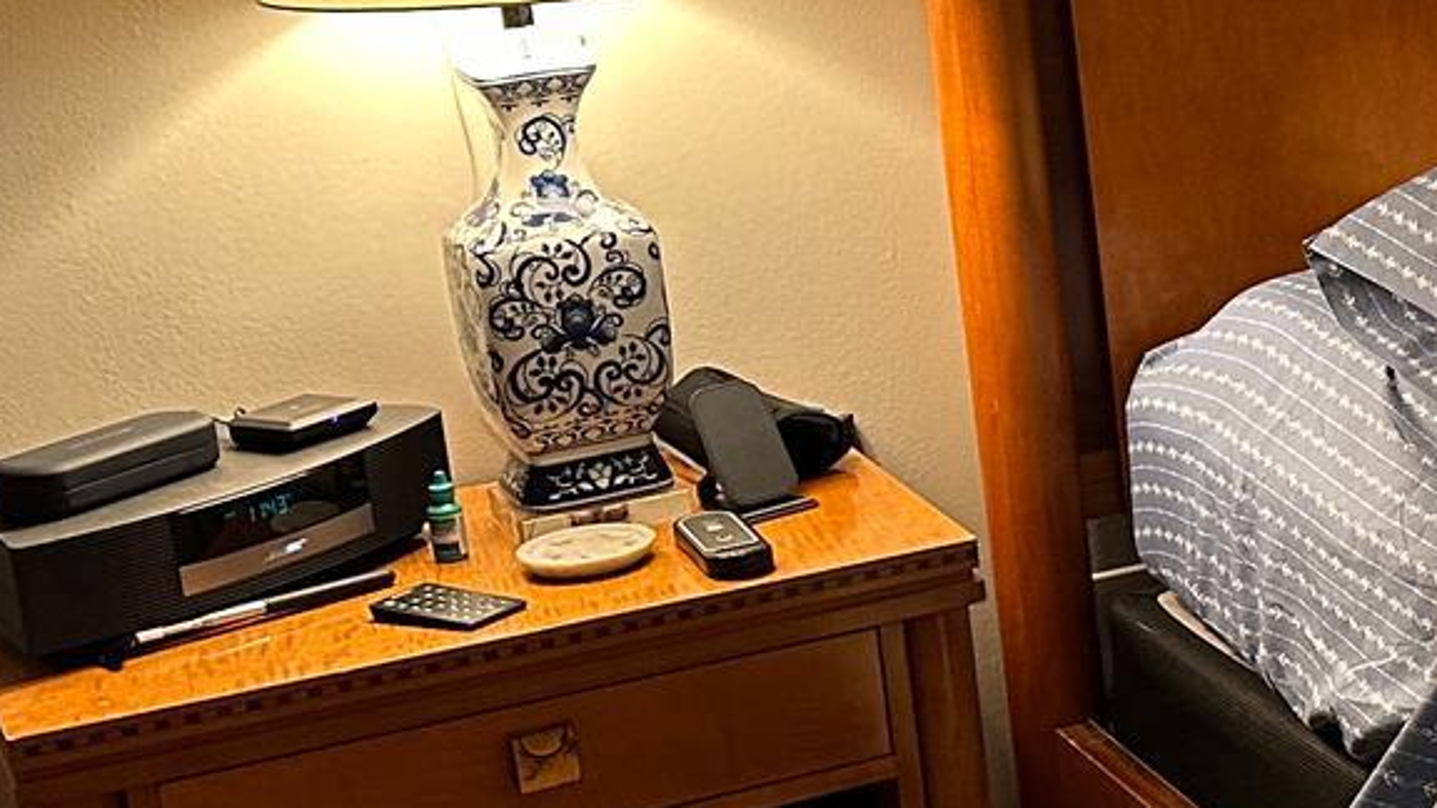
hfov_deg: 19.3
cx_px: 2298
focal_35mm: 93
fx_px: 3544
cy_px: 314
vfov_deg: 13.0
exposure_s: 1/60
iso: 250
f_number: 1.78
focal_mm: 6.86
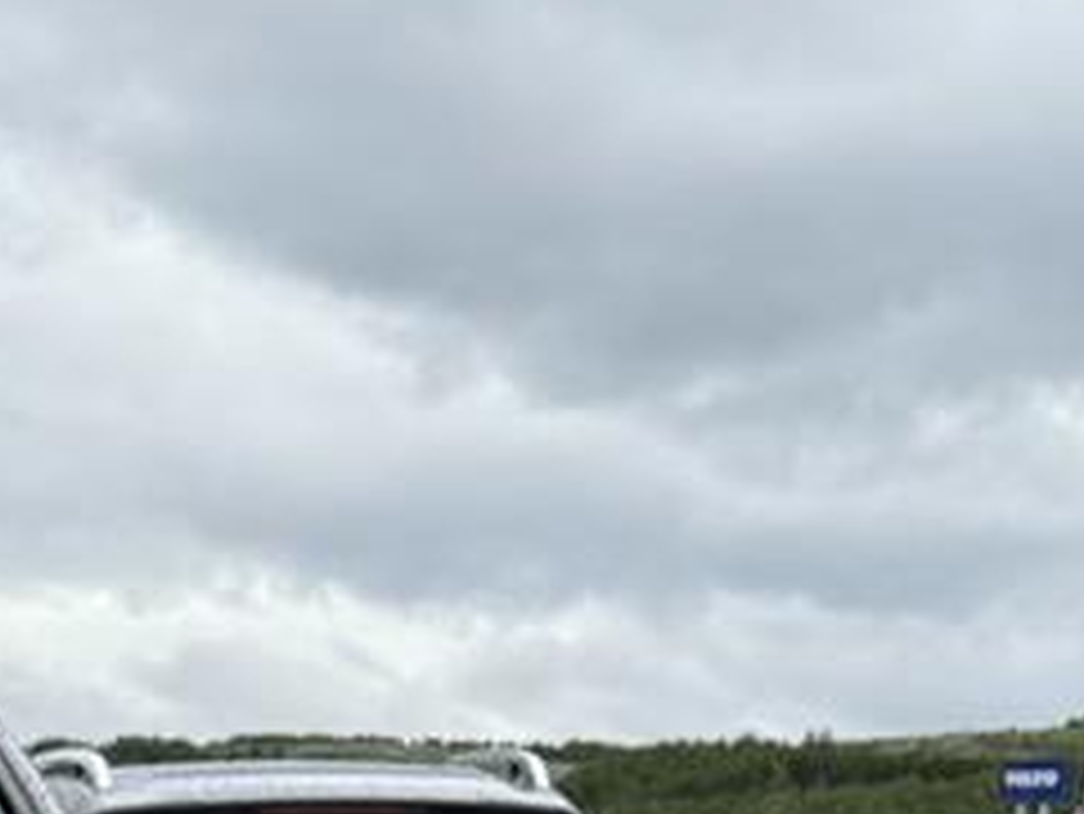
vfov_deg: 9.2
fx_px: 4261
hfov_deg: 12.9
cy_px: 2244
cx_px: -987
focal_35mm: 136
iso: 80
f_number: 1.78
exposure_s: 1/1010
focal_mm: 6.76
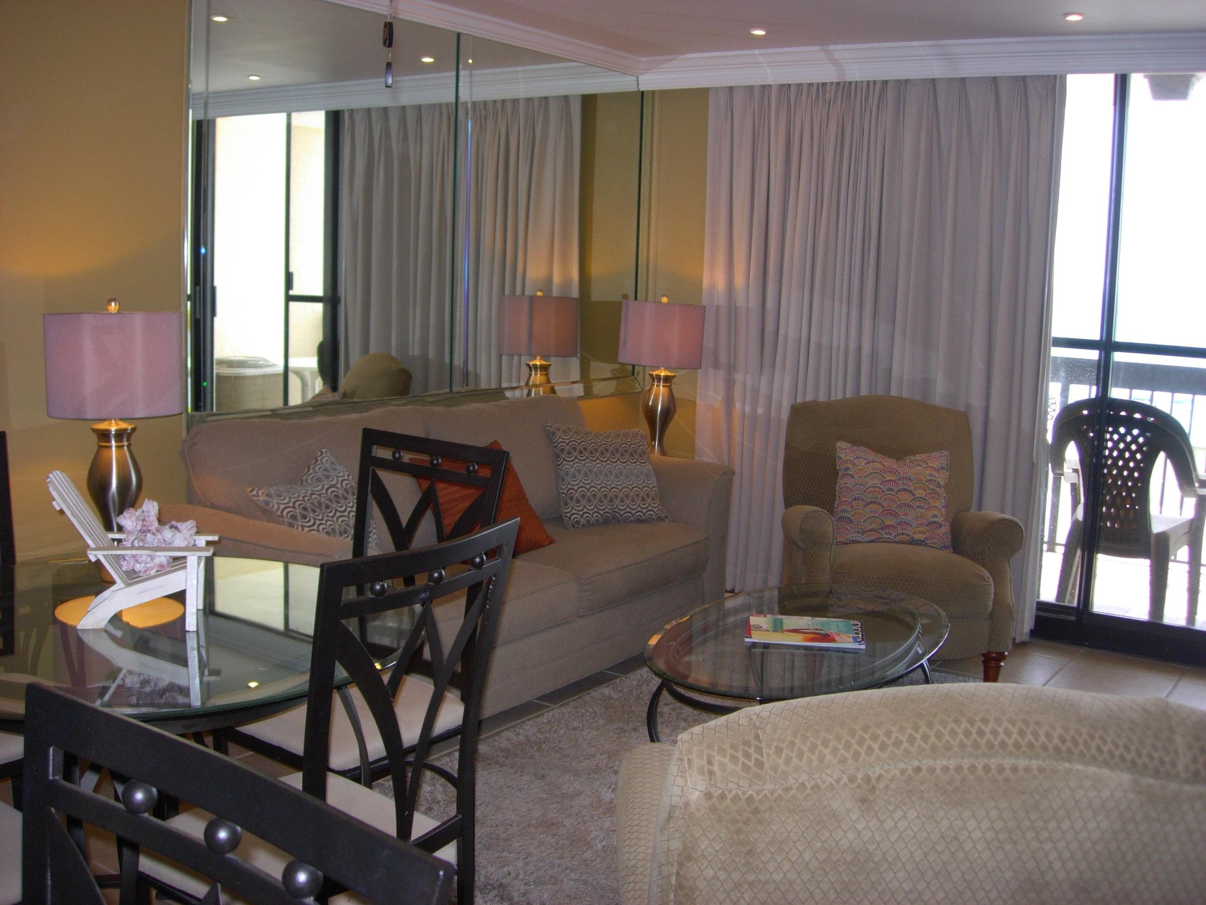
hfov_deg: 49.0
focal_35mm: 38
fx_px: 1324
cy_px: 452
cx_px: 603
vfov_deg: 37.7
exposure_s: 1/64
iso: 79
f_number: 2.8
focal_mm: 7.8
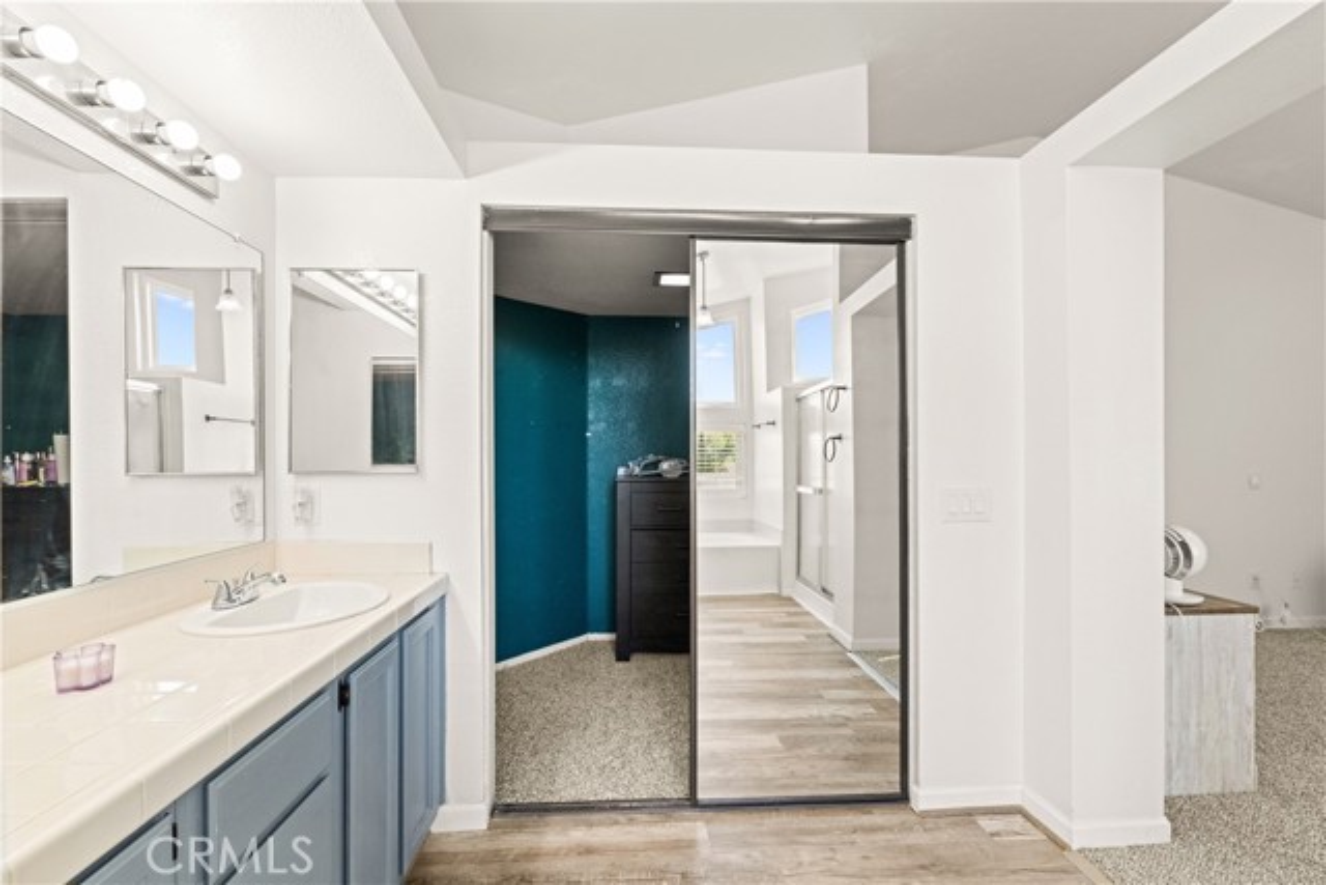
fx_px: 589
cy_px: 442
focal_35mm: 16
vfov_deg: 73.8
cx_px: 663
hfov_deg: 96.7
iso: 2000
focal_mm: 16
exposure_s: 1/60
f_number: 8
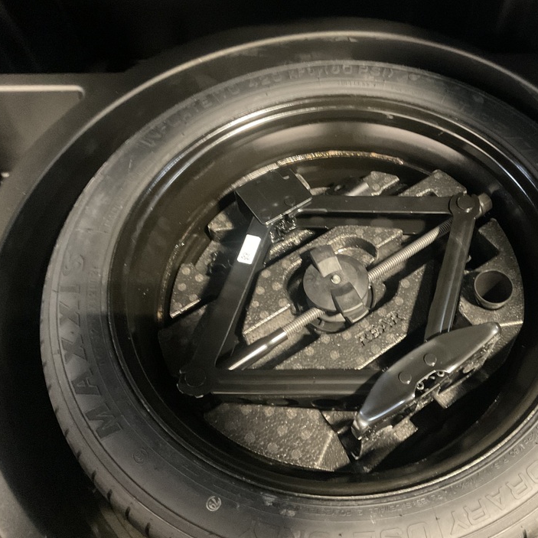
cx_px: 351
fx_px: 615
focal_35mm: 35
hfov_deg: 46.6
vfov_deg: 47.2
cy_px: 275
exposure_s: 1/20
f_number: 1.8
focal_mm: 3
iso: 500
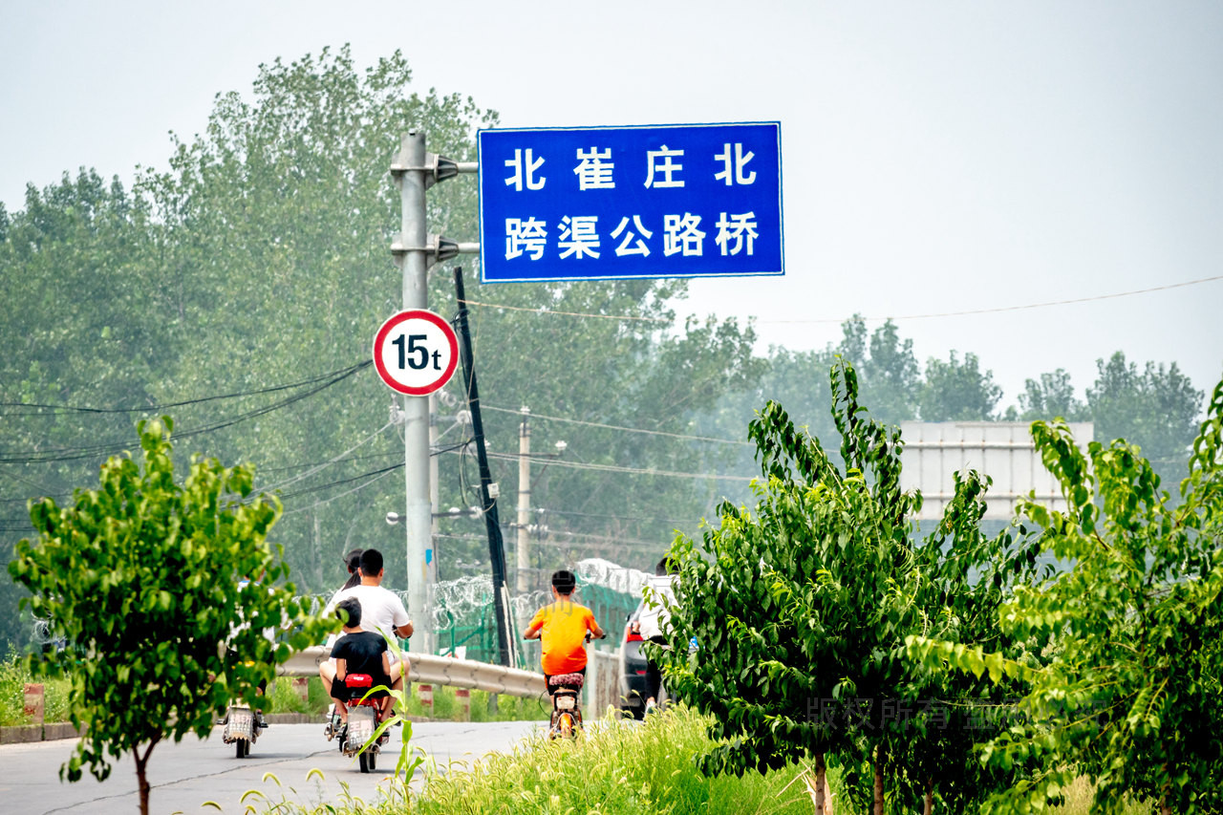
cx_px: 612
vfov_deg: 2.8
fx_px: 16473
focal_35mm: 485
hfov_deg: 4.3
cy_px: 408
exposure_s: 1/320
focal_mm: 177.86
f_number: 8
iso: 100
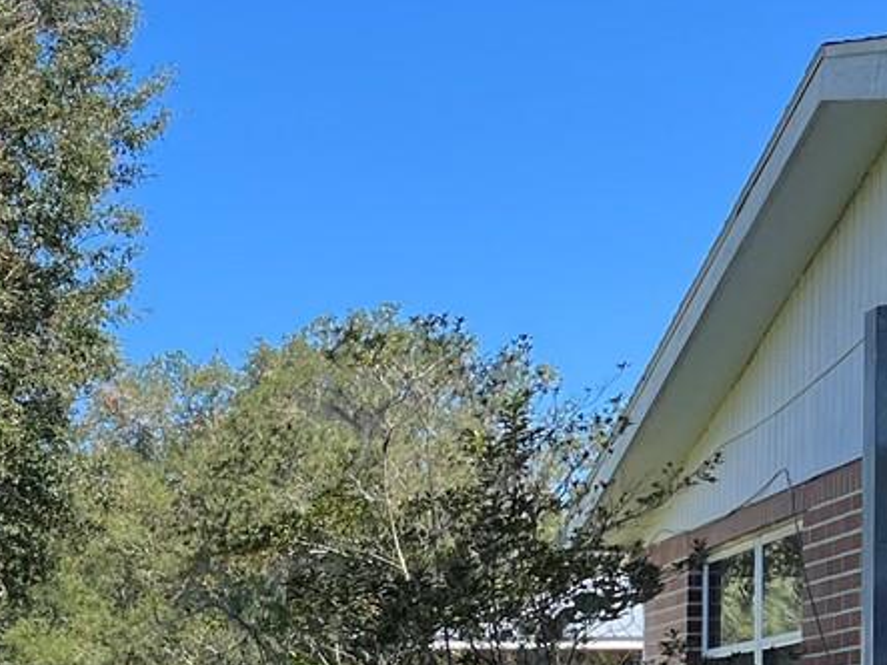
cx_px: -316
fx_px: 2408
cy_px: 765
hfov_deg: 19.1
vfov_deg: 15.2
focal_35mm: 94
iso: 50
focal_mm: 5.7
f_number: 1.5
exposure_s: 1/2208
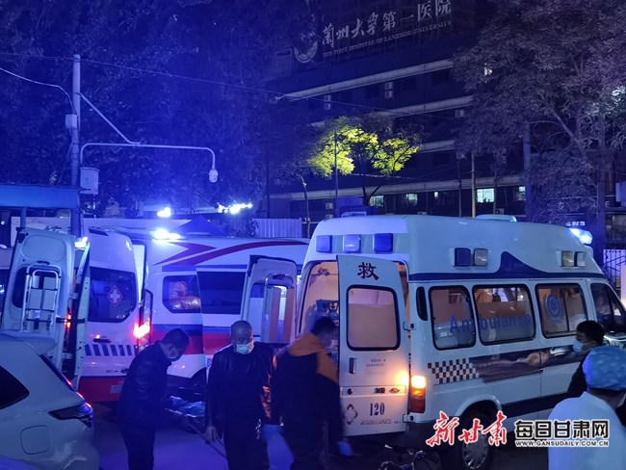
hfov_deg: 44.8
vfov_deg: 34.4
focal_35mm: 42
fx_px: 760
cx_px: 313
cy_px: 235
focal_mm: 6.71
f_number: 1.9
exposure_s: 1/20
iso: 640
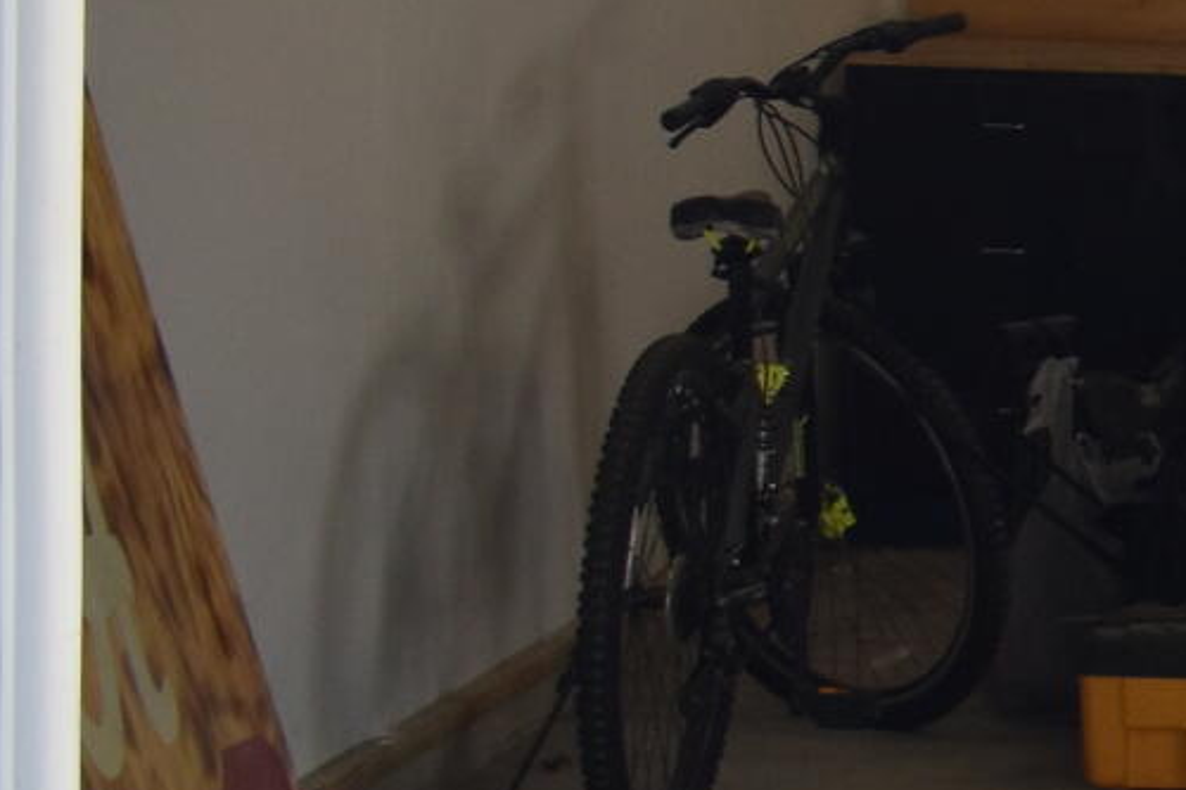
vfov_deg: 8.5
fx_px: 5335
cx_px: 3314
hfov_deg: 10.1
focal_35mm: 162
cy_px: 180
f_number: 5.6
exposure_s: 1/250
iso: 250
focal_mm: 18
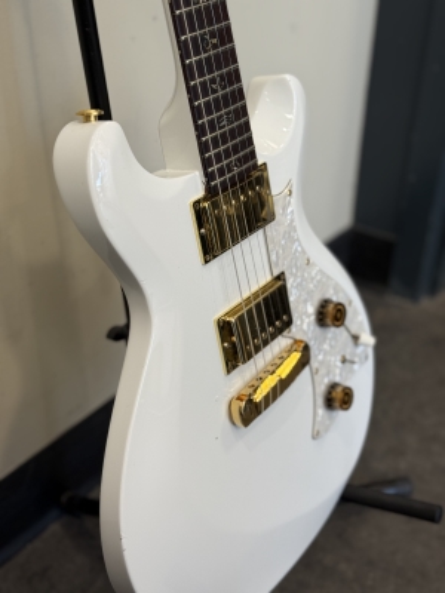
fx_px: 823
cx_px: 222
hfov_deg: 30.3
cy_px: 296
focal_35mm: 48
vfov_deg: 39.7
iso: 64
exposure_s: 1/60
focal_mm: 6.76
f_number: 1.78
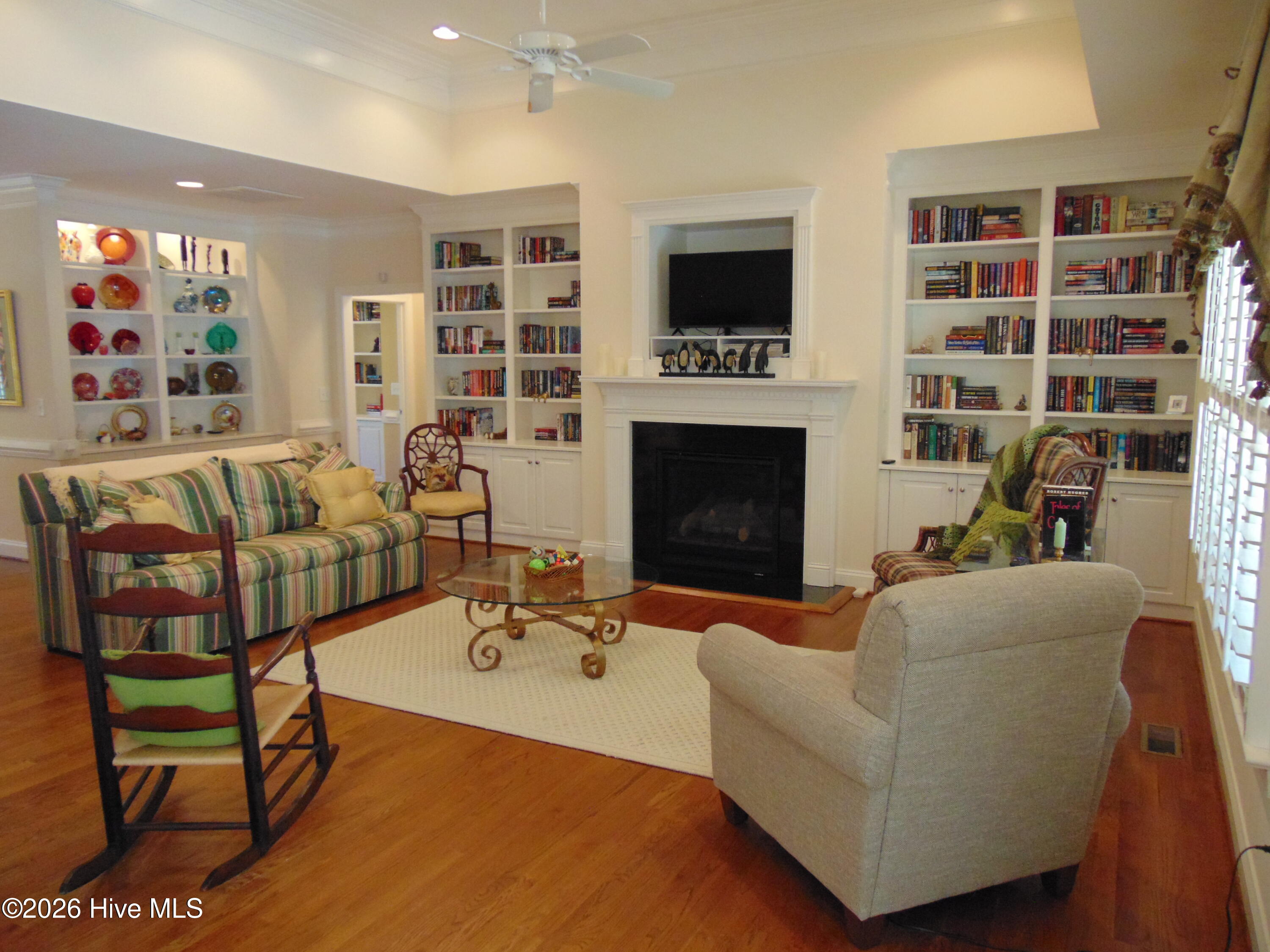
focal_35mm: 25
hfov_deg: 69.4
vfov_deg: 54.9
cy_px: 476
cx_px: 635
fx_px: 917
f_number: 3
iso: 320
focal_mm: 4.5
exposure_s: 1/30
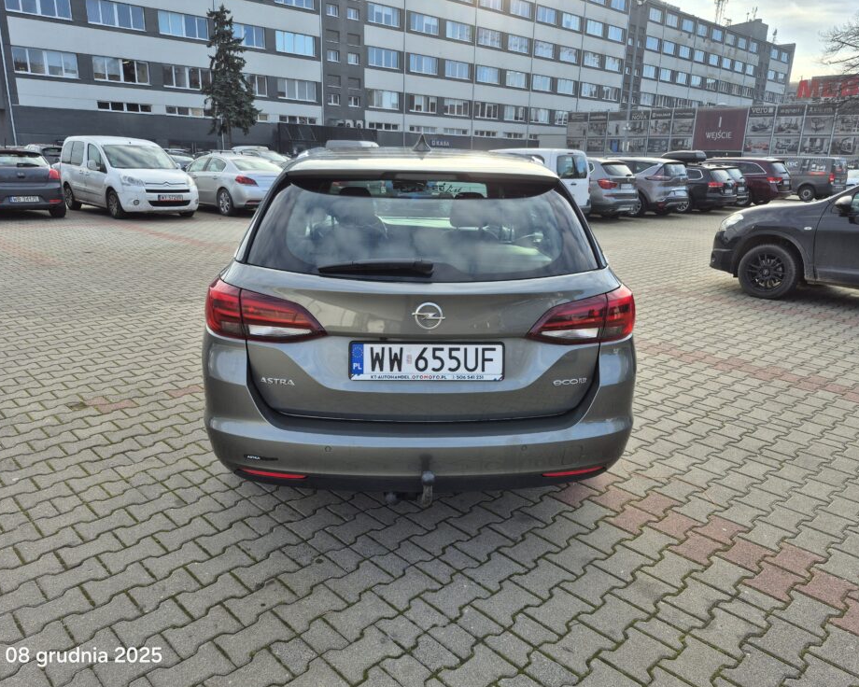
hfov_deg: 68.1
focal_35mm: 25
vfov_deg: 56.8
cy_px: 351
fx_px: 636
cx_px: 438
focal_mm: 5.4
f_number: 1.8
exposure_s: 1/624
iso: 25
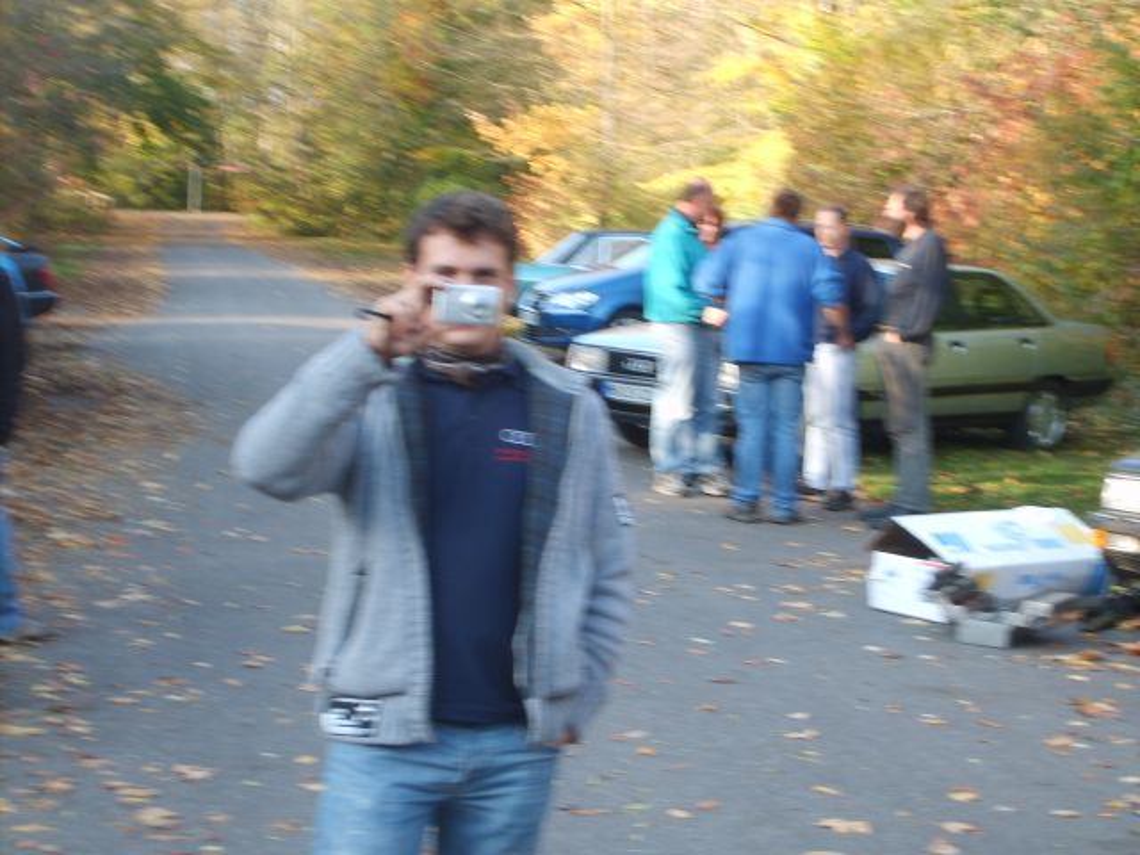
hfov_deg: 27.0
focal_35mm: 72
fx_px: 2371
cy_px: 428
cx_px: 570
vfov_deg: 20.4
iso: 50
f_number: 3.9
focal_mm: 12
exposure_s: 1/45
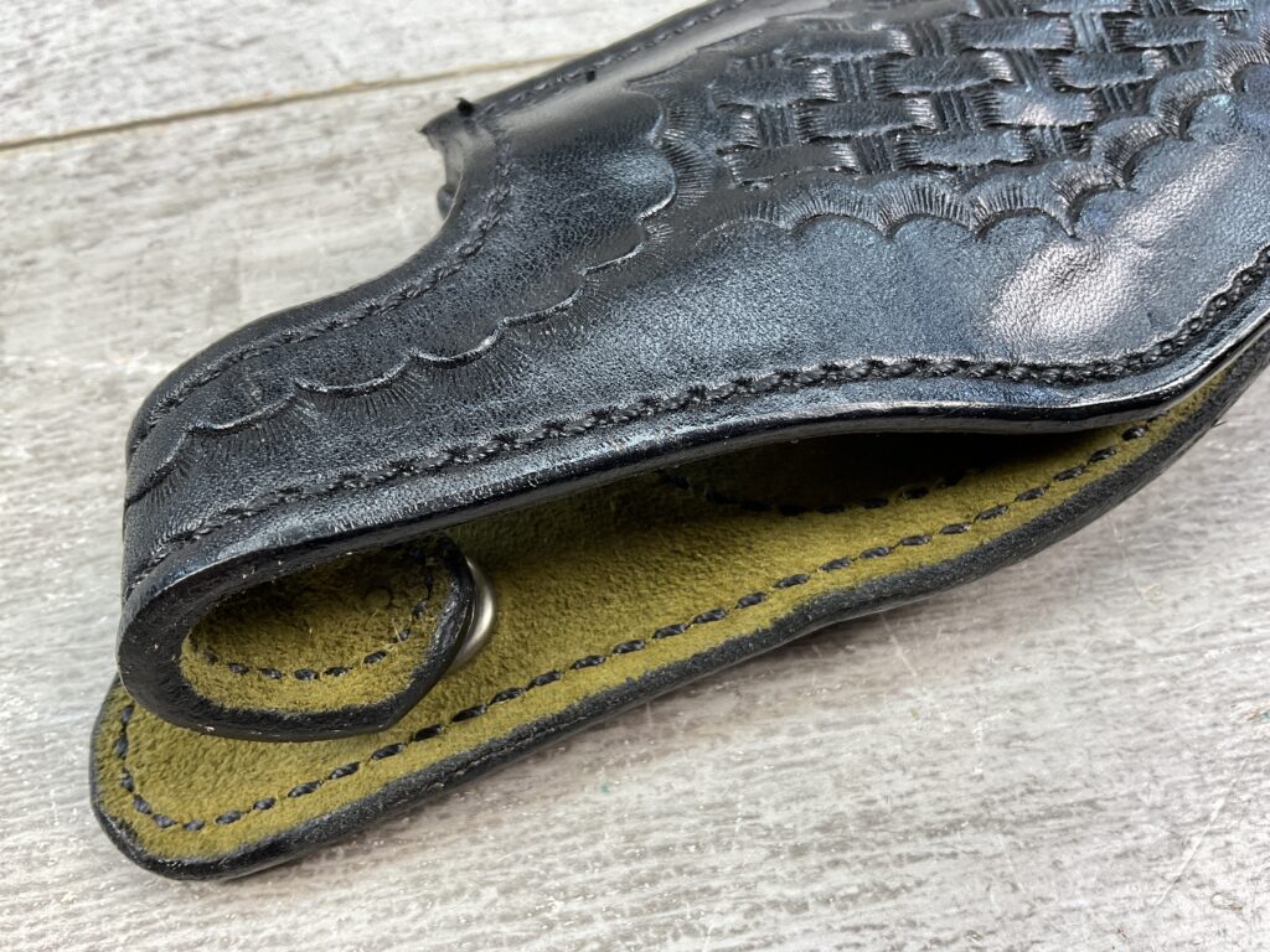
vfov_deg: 48.2
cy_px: 476
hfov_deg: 61.7
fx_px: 1064
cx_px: 635
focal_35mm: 29
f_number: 1.8
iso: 32
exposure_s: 1/120
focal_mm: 3
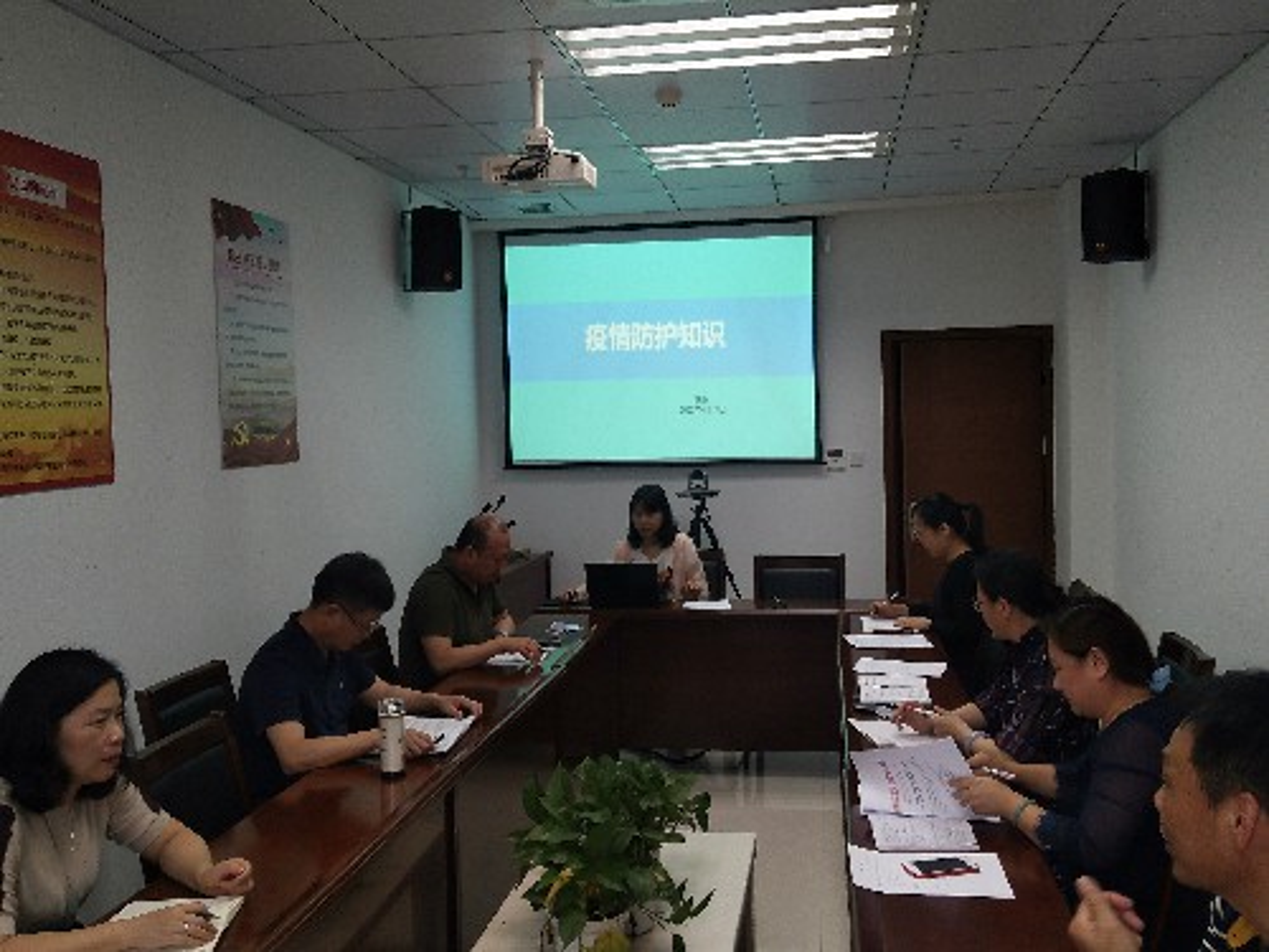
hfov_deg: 67.3
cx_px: 634
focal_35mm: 26
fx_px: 953
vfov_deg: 53.1
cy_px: 476
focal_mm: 3.88
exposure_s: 1/50
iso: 64
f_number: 2
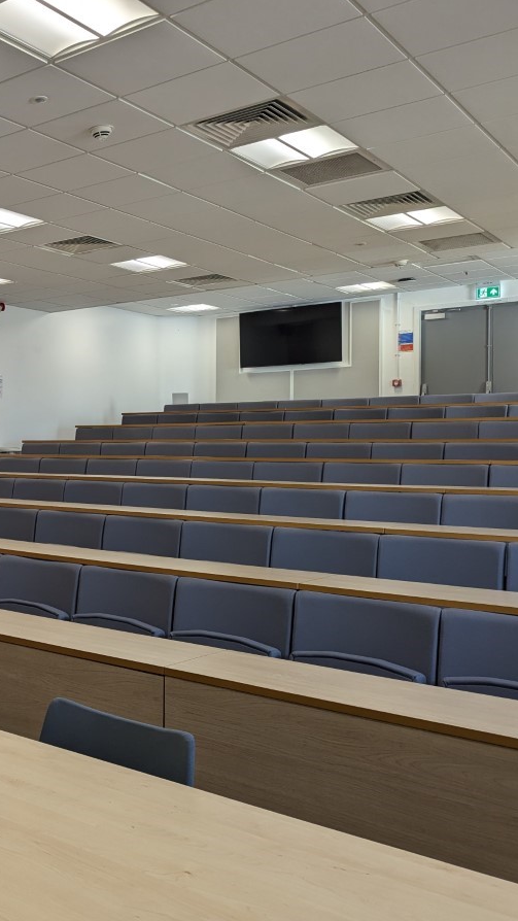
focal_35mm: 35
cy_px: 462
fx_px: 854
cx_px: -67
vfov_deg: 56.6
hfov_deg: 29.9
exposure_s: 1/126
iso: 41
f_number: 1.85
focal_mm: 6.81
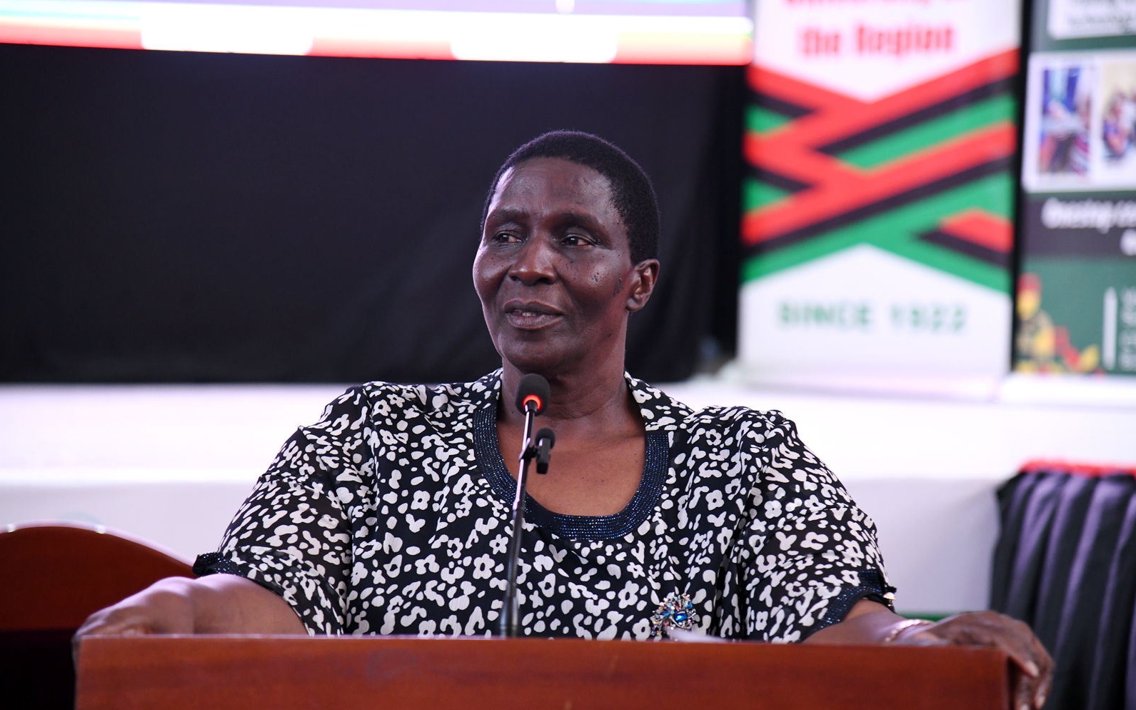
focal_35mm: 123
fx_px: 3808
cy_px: 374
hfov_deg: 17.0
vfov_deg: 10.6
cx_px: 569
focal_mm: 120
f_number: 4
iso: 2000
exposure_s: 1/100
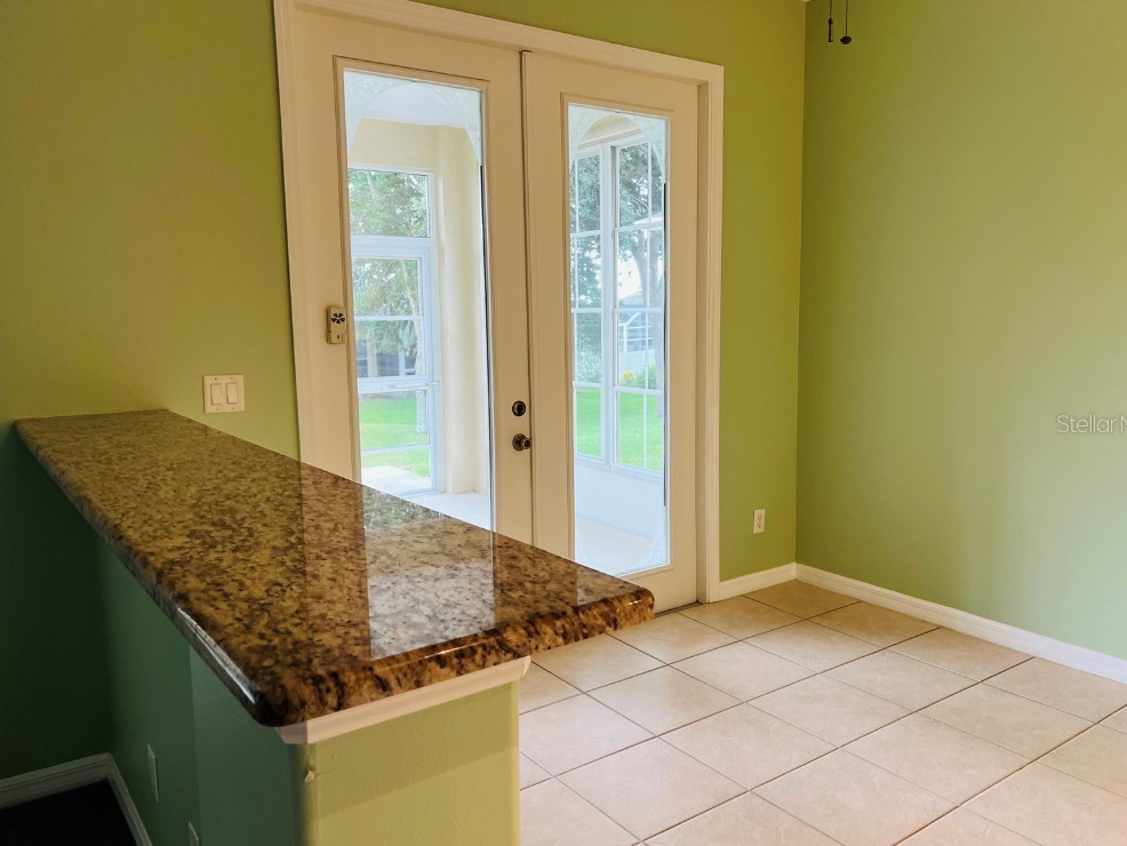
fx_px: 879
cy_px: 423
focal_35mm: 27
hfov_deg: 65.3
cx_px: 580
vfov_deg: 51.4
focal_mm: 5.7
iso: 125
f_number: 1.5
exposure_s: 1/120
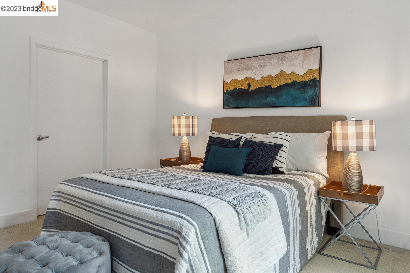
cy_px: 136
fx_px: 273
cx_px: 205
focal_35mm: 24
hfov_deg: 73.7
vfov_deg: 53.1
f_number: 8
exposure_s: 1/20
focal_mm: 24
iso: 320
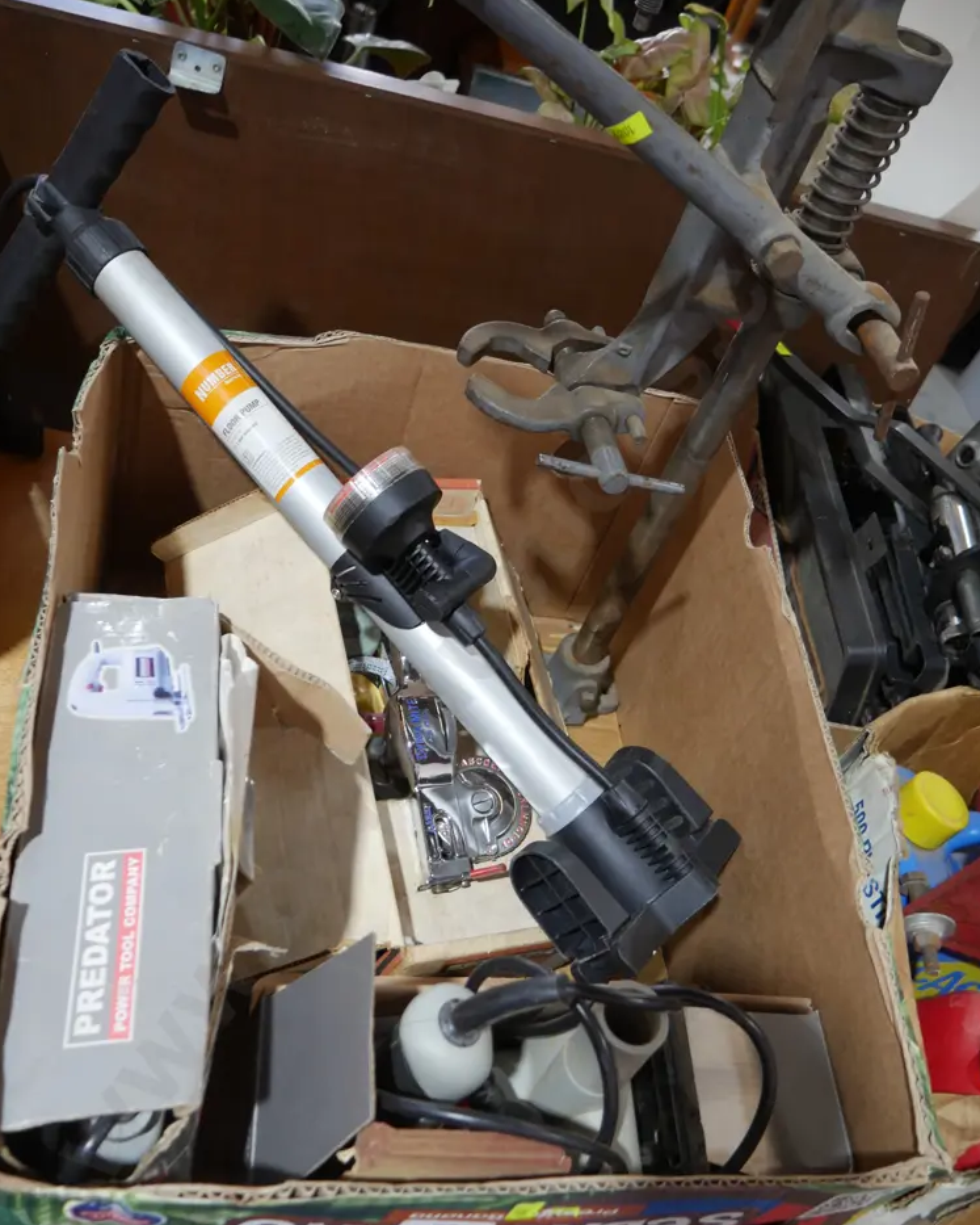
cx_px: 482
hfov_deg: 48.5
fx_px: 1087
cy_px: 635
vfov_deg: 58.7
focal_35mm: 30
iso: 400
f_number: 3.5
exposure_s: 1/60
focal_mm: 14
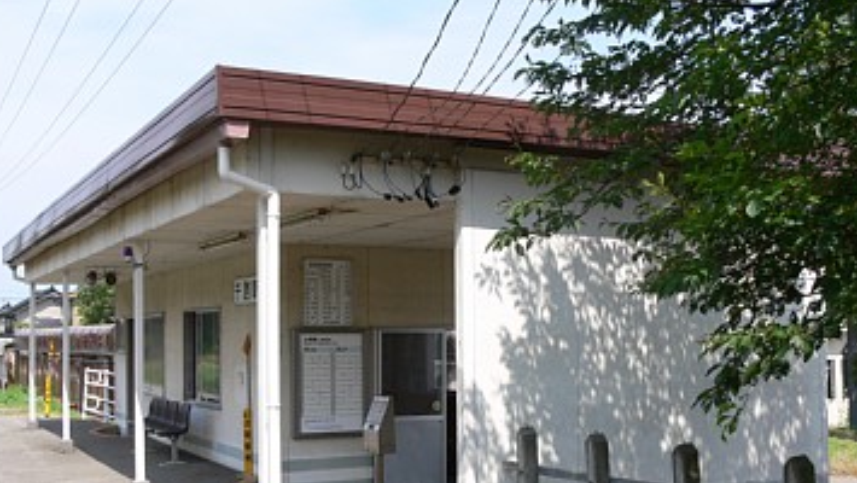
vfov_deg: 27.7
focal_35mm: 43
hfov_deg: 47.3
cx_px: 408
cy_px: 283
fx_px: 978
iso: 80
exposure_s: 1/200
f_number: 5.6
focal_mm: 7.4
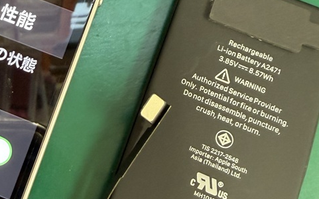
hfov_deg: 30.5
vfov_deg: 20.3
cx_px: 28
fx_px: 556
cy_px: 78
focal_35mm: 64
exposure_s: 1/50
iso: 250
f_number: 2.2
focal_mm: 2.22
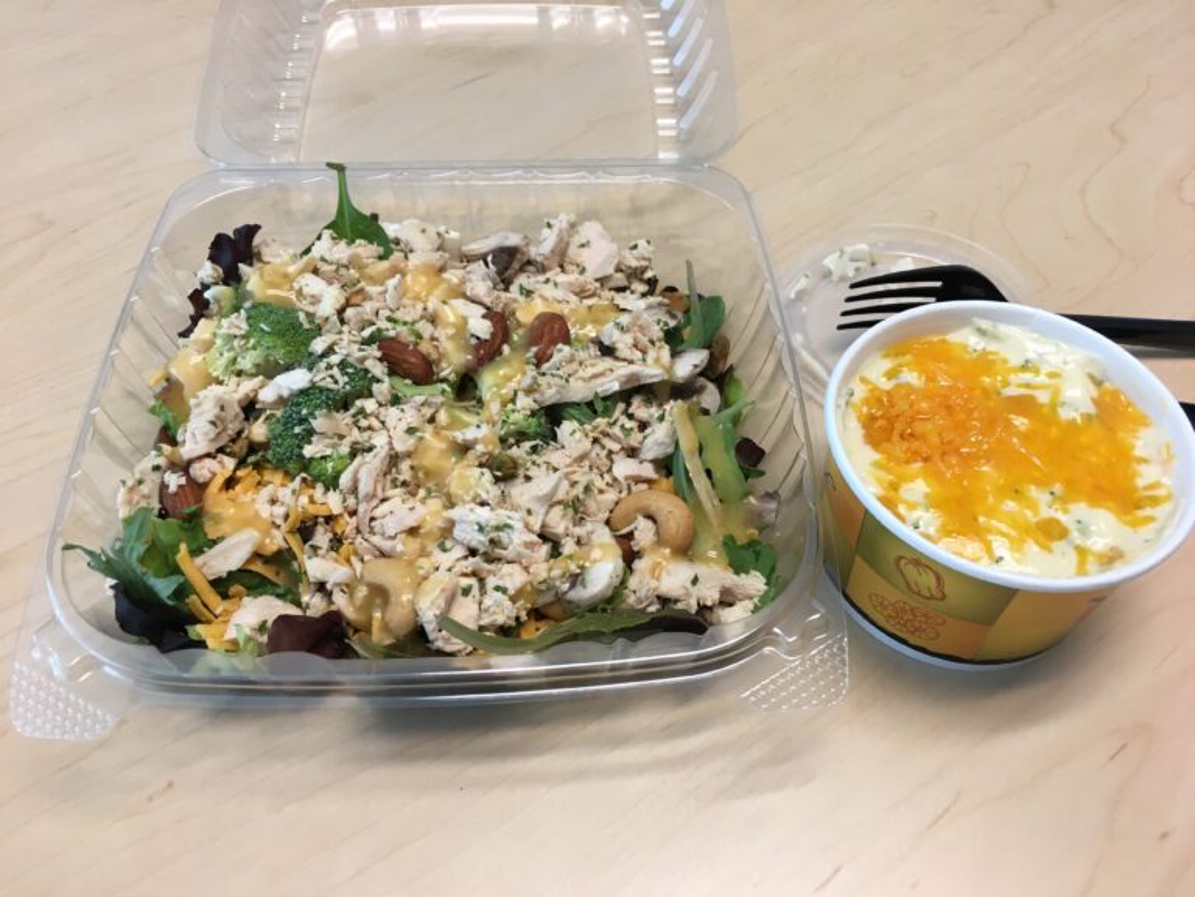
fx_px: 1001
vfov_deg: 48.2
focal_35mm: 29
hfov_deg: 61.7
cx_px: 598
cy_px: 448
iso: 64
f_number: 2.2
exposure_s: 1/30
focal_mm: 4.15
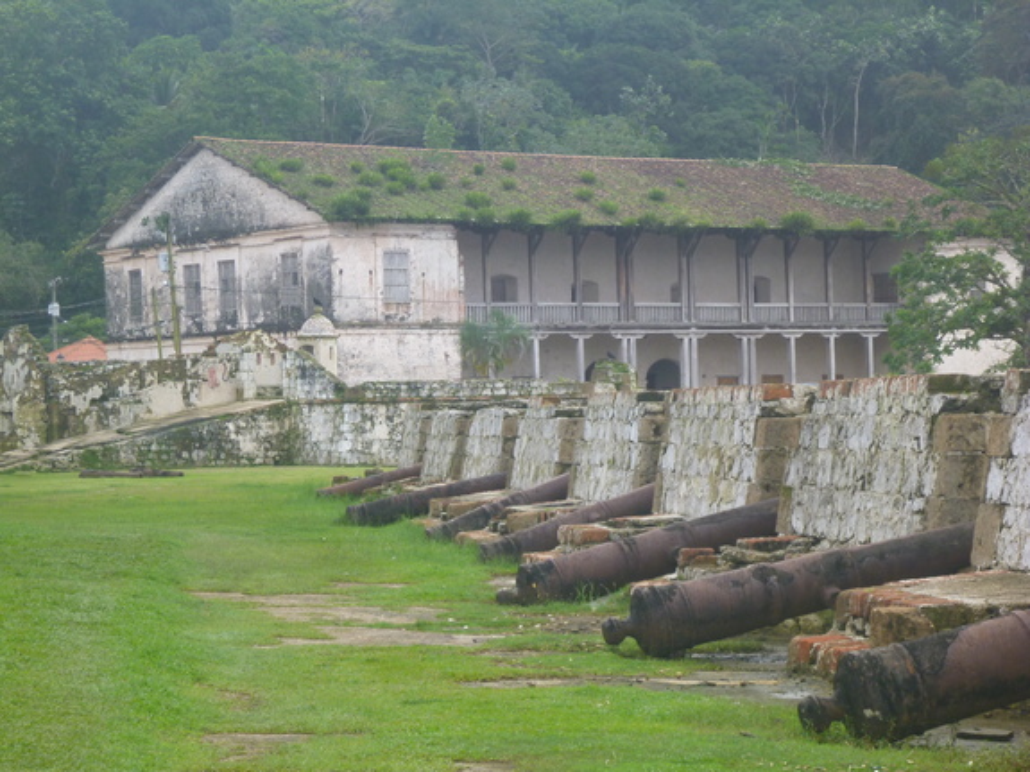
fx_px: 2915
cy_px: 386
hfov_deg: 20.0
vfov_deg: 15.1
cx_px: 515
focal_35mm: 98
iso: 160
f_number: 5.7
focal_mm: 17.4
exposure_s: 1/100
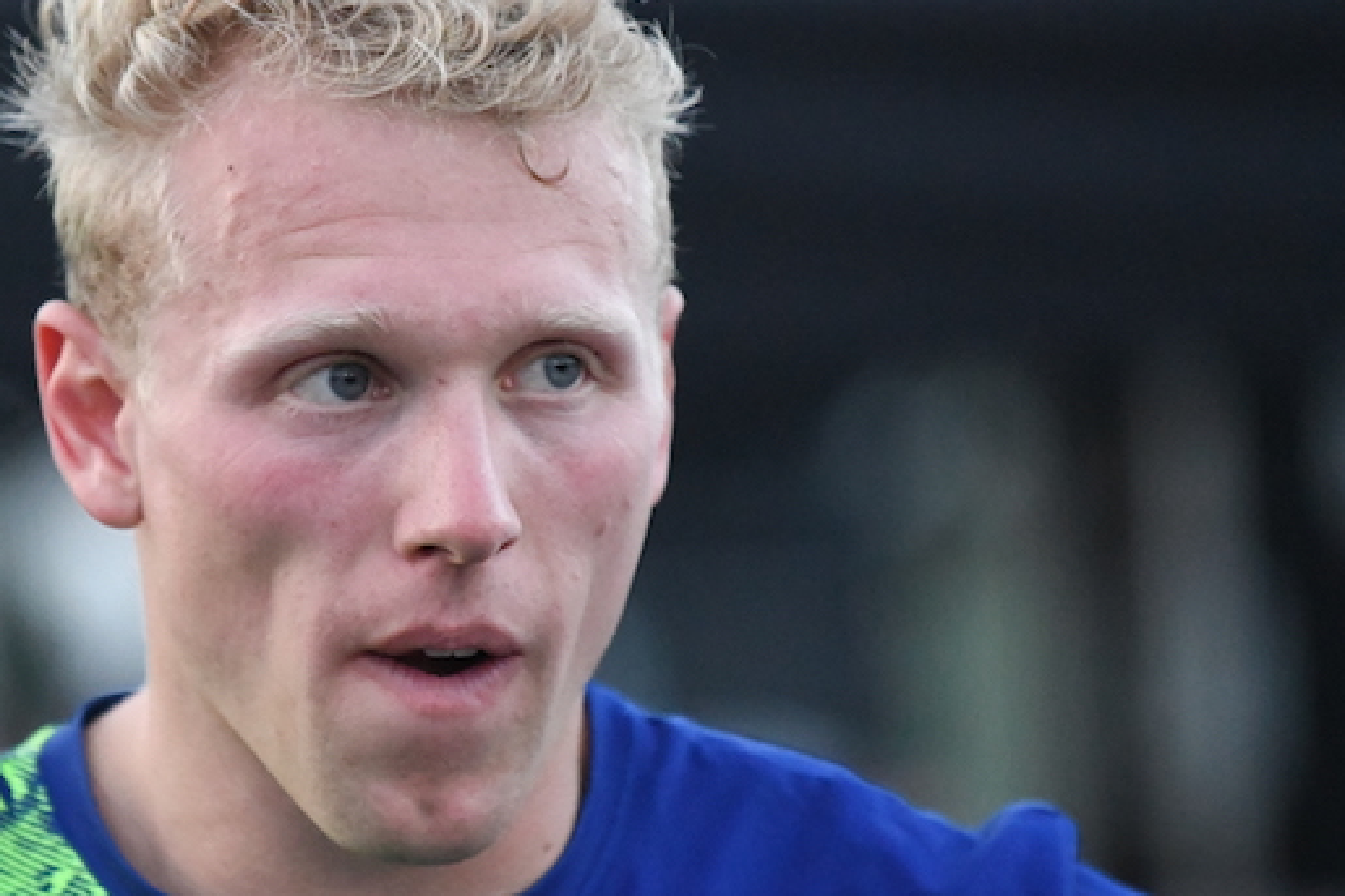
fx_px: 14864
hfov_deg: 5.2
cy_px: 511
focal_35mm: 398
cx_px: 371
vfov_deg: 3.5
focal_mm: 200
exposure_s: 1/1000
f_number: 2.8
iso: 10000
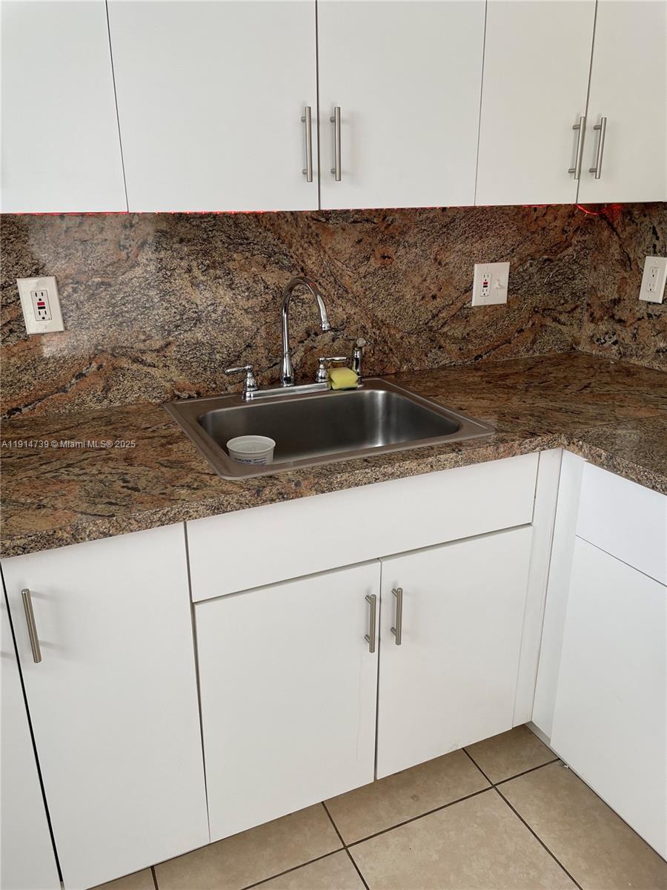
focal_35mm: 26
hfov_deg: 53.1
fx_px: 668
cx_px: 334
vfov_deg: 67.3
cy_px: 445
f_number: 1.6
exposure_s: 1/121
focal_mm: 4.2
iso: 40
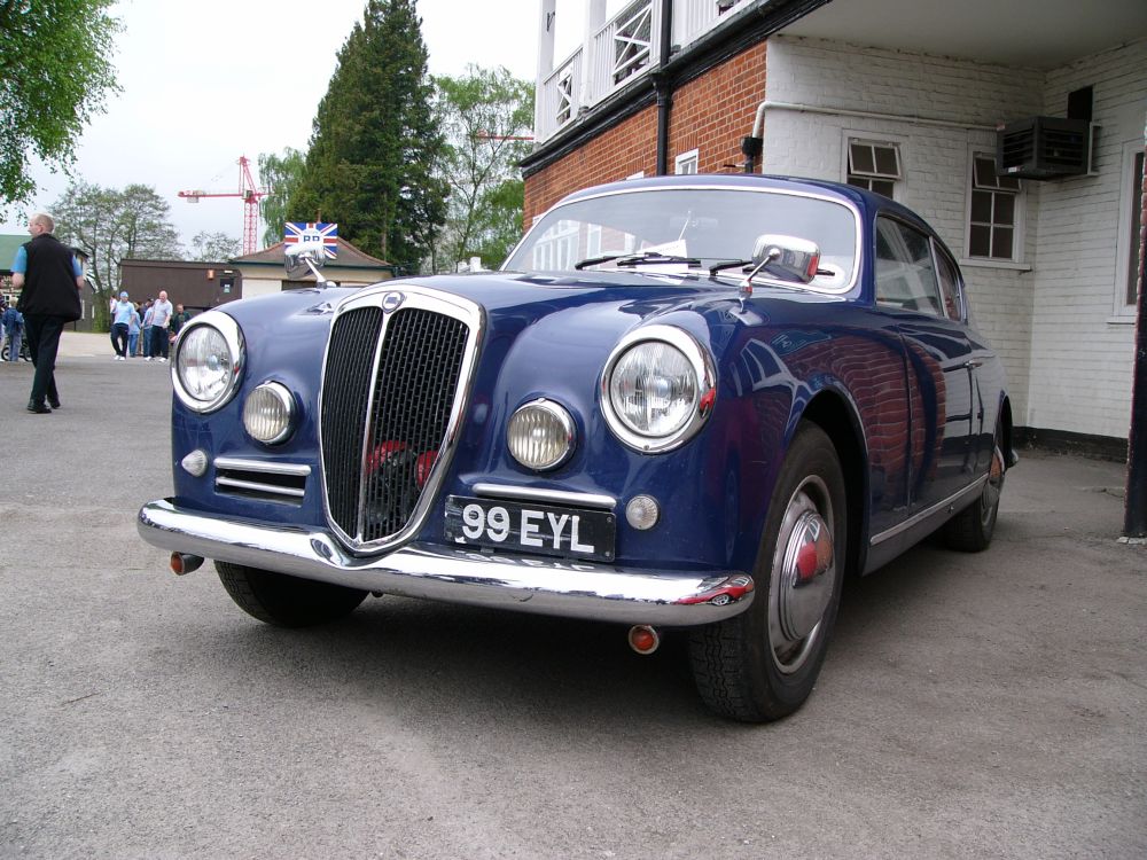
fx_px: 1193
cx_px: 574
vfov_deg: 39.7
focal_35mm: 36
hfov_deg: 51.4
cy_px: 430
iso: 50
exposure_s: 1/125
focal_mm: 6
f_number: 3.3
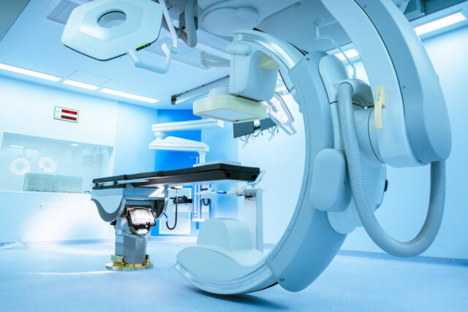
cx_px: 234
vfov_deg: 48.0
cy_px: 156
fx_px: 351
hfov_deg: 67.4
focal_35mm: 27
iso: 800
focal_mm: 18
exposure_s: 1/150
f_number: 2.8
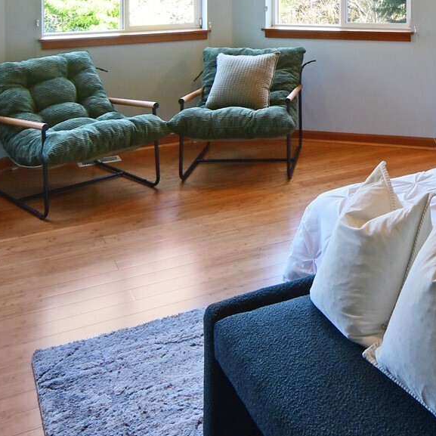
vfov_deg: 36.7
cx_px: 378
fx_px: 641
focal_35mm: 45
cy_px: 113
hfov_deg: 35.7
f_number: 13
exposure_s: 1/2
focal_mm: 12
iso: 125
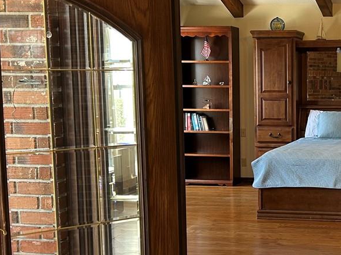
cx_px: 342
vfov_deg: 20.7
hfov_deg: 26.0
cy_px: 160
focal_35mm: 71
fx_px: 699
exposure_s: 1/60
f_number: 1.5
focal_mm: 5.7
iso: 100
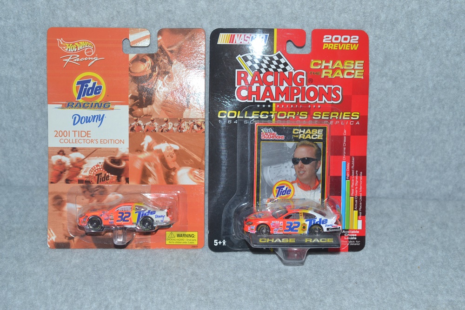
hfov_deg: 33.4
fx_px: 775
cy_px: 155
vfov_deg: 22.6
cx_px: 232
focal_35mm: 60
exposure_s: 1/60
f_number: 8
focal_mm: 40
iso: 100
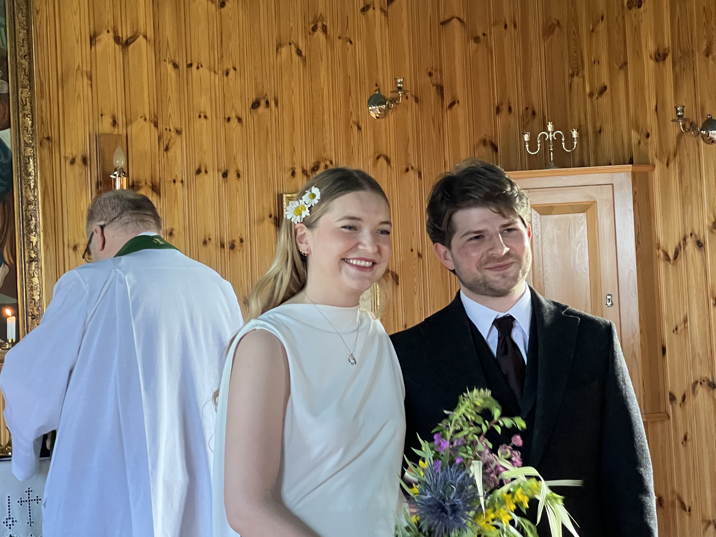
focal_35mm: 77
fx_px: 1593
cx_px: 358
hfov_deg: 25.3
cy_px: 268
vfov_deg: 19.1
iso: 500
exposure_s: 1/60
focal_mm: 9
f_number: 2.8
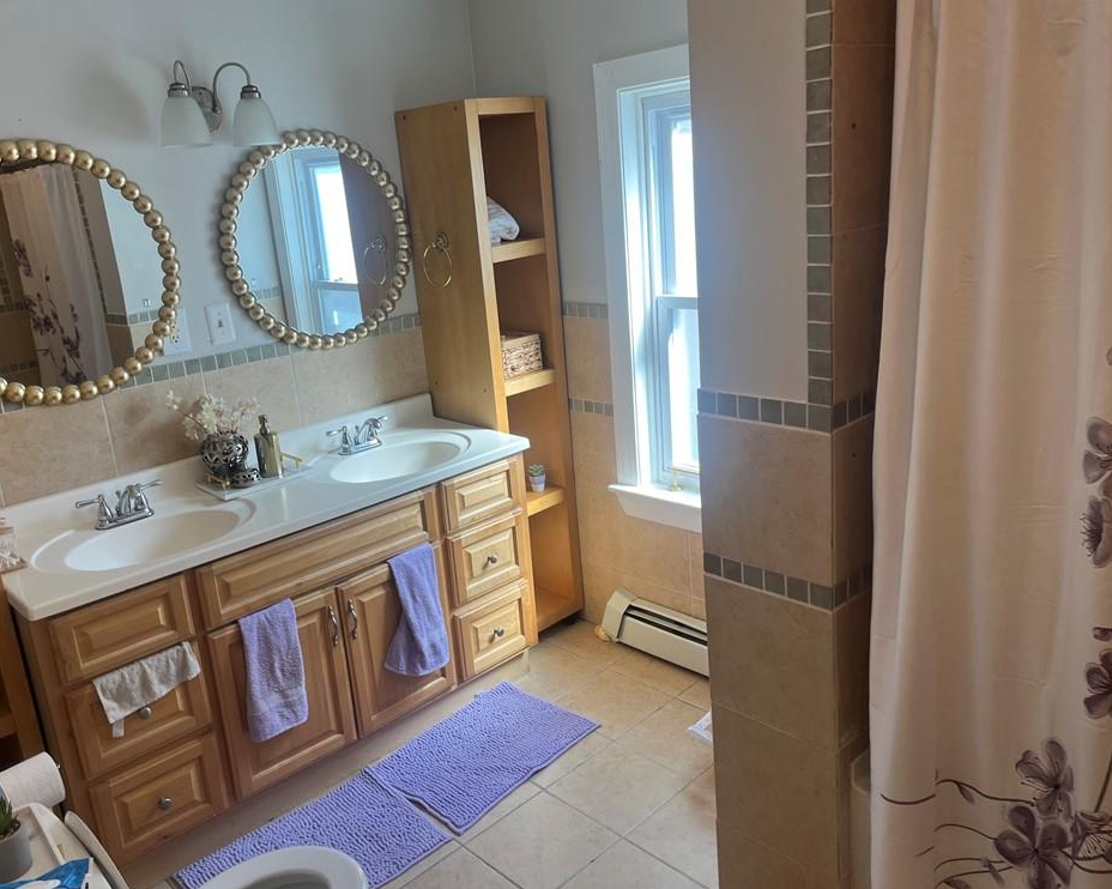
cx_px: 510
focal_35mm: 28
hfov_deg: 62.1
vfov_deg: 51.5
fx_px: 921
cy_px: 442
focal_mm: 5.1
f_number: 1.6
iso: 40
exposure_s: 1/120
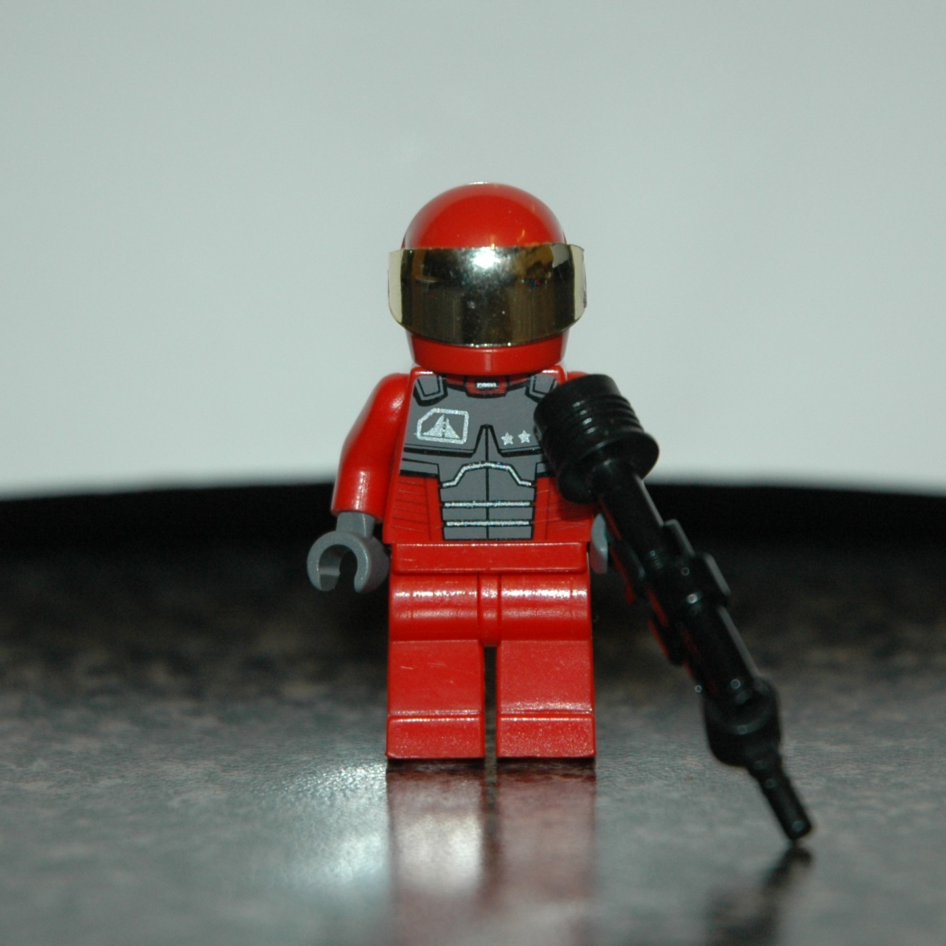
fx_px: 5751
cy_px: 385
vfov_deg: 9.4
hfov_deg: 9.4
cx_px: 512
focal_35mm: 186
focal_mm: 70
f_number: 4.5
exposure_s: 1/60
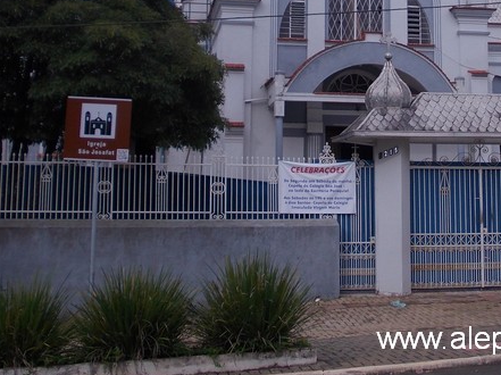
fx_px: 954
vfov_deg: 21.8
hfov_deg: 29.2
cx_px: 341
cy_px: 55
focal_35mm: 66
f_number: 6.2
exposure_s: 1/250
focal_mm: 5.3
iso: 80
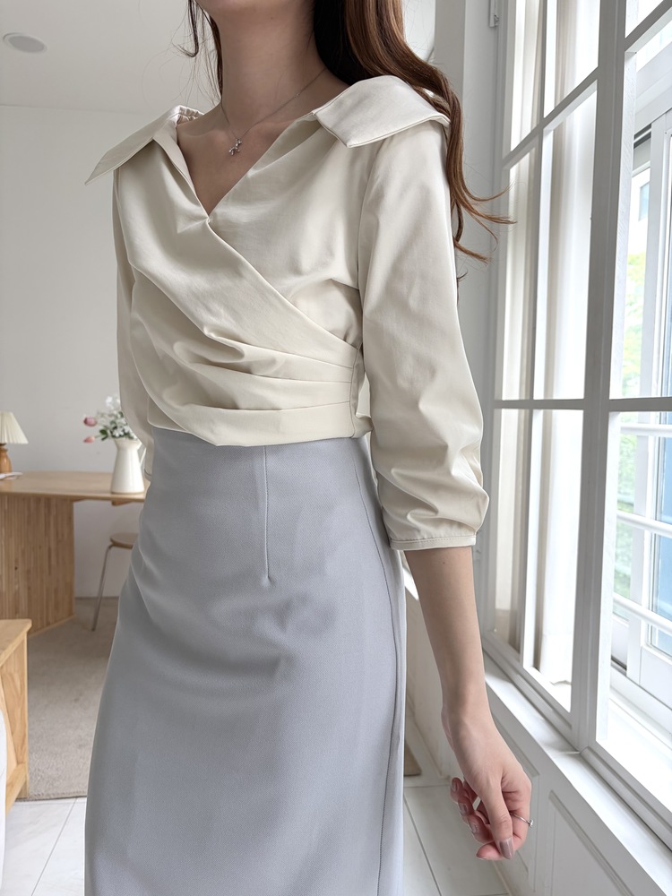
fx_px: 673
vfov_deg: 67.3
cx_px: 336
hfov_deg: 53.1
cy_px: 448
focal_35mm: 26
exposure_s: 1/147
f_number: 1.6
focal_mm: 5.96
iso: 40
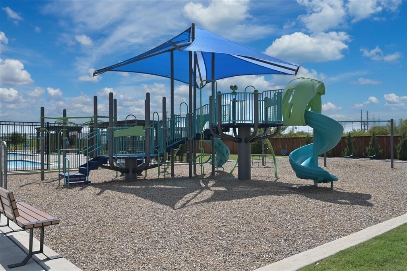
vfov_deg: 43.6
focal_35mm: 30
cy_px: 136
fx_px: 339
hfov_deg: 61.9
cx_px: 204
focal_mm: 30
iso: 200
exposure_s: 1/640
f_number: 13
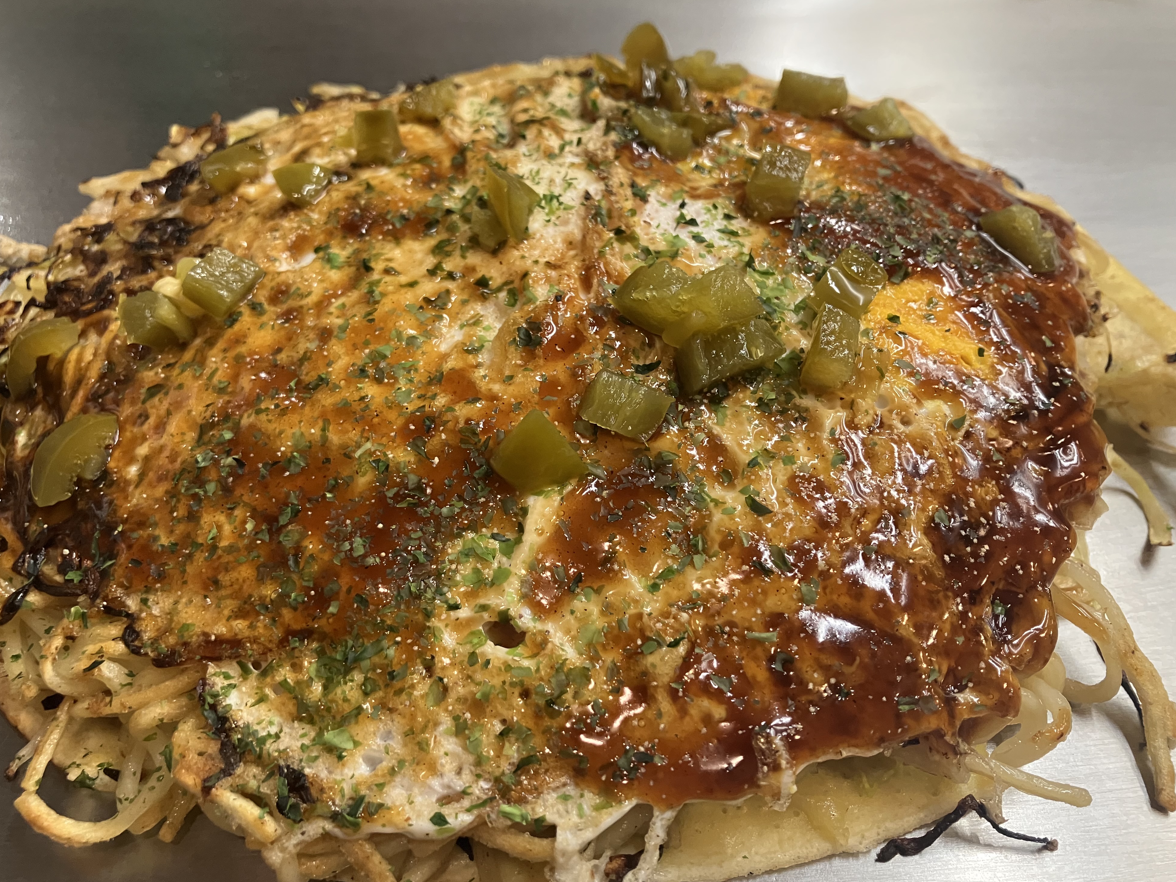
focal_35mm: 29
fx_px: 985
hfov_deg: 61.7
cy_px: 450
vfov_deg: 48.2
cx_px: 587
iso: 200
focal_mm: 3.99
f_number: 1.8
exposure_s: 1/60
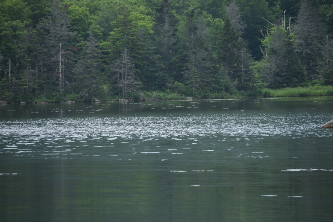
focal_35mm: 202
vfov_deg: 6.8
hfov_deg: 10.2
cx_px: 166
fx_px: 1873
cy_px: 111
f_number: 5
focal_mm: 135
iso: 200
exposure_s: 1/500
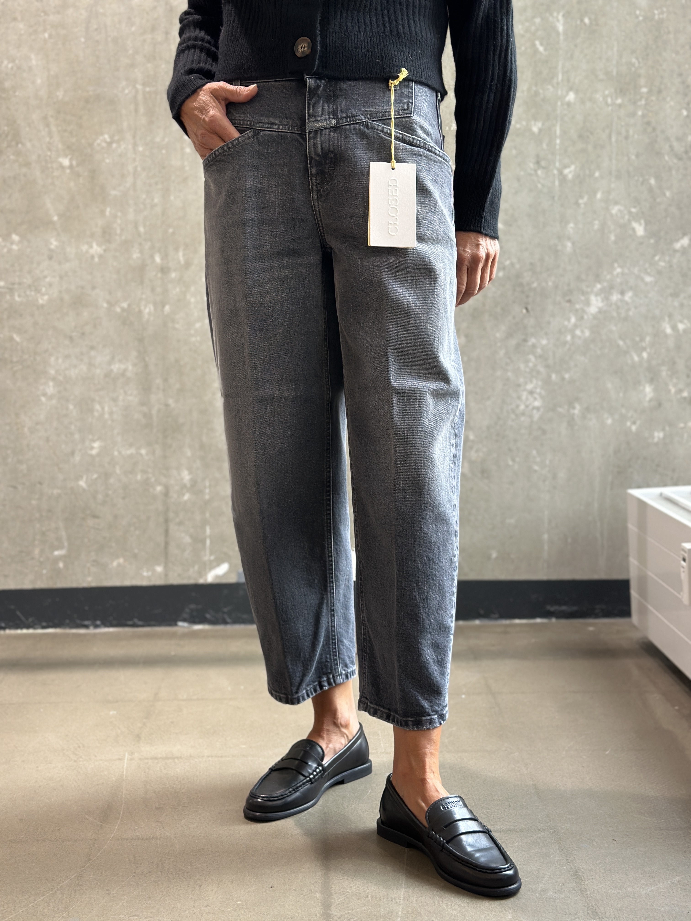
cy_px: 460
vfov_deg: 39.7
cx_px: 346
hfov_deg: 30.3
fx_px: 1278
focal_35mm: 48
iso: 125
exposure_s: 1/100
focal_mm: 6.86
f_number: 1.78
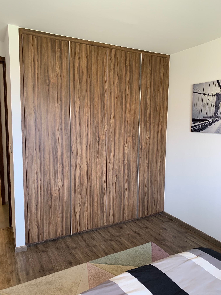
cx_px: 110
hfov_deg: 53.1
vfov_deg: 67.3
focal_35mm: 26
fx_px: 221
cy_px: 148
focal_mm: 4.25
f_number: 1.8
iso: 100
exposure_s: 1/78
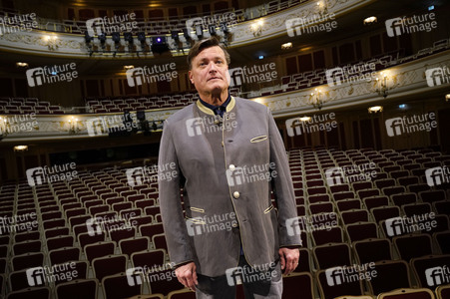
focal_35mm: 32
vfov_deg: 41.1
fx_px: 400
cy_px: 150
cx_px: 225
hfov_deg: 58.8
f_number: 4.5
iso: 1600
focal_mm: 32
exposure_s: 1/100
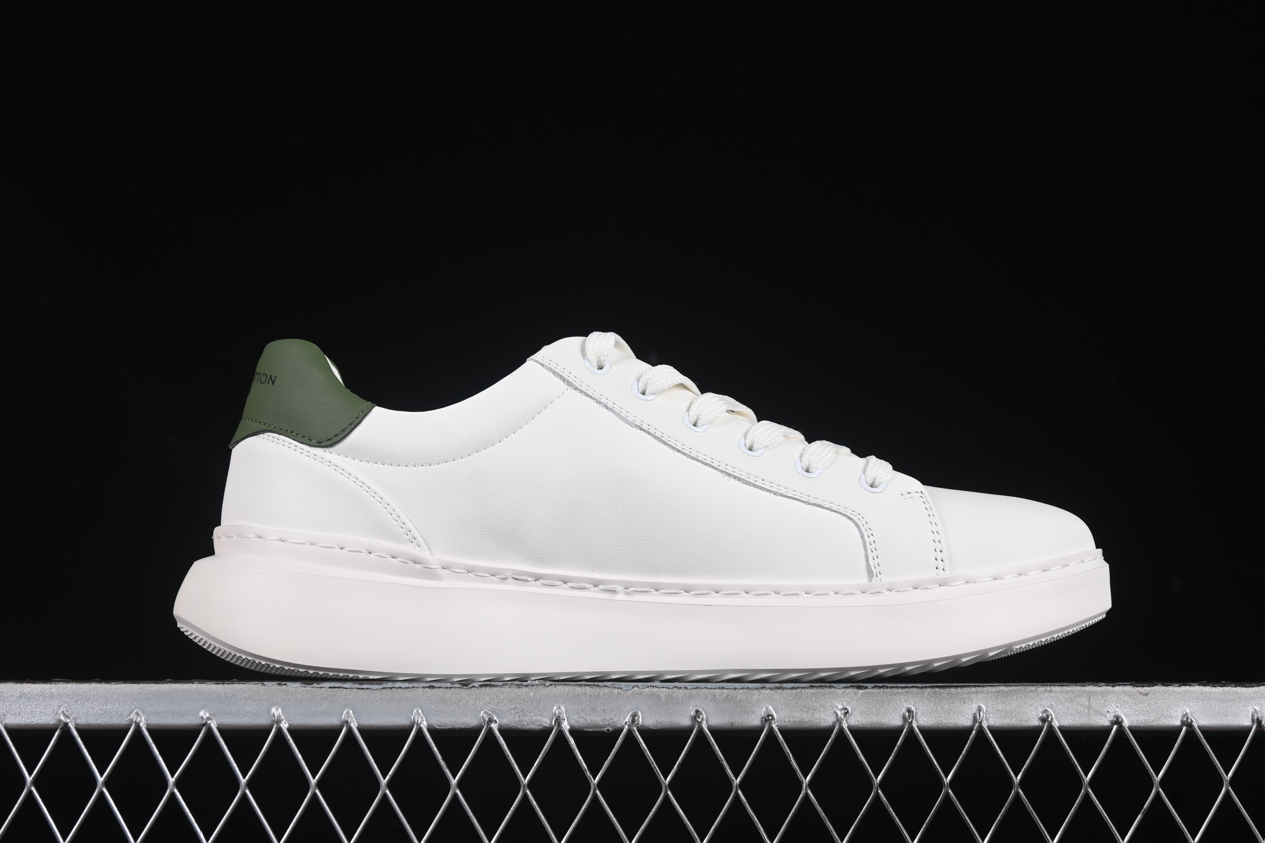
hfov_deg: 27.0
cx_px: 632
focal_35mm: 75
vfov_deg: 18.2
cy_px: 422
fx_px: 2635
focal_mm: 50
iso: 160
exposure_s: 1/80
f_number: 8
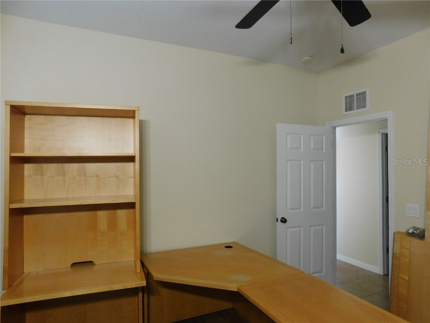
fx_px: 286
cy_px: 162
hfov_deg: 73.9
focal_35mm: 23
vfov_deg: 58.9
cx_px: 215
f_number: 3
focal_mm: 4
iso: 400
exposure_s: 1/25
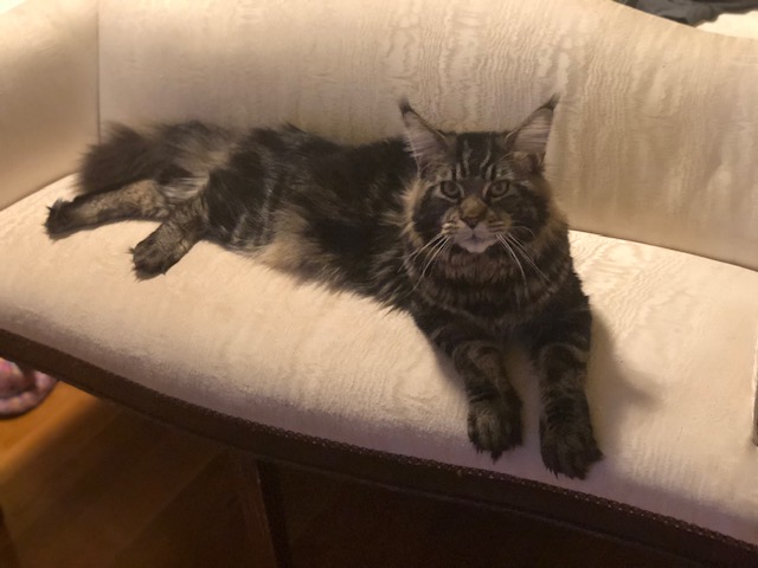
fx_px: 1248
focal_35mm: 57
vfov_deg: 25.7
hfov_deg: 33.8
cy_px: 284
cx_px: 379
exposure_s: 1/30
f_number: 2.8
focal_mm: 6.6
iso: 1000
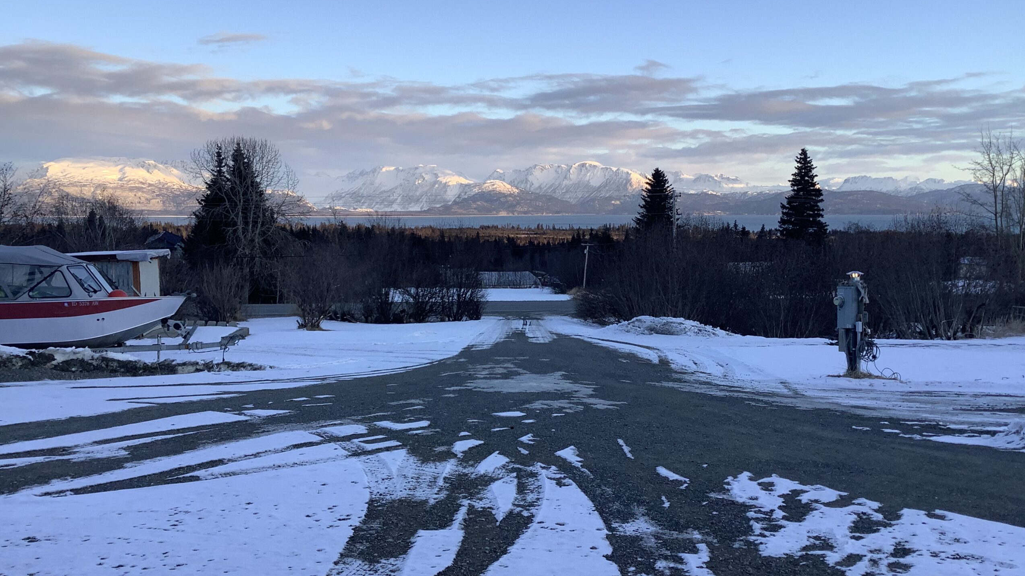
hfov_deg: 58.0
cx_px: 516
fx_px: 924
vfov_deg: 34.6
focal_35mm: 34
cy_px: 281
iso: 25
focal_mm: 3.3
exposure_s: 1/283
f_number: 2.4
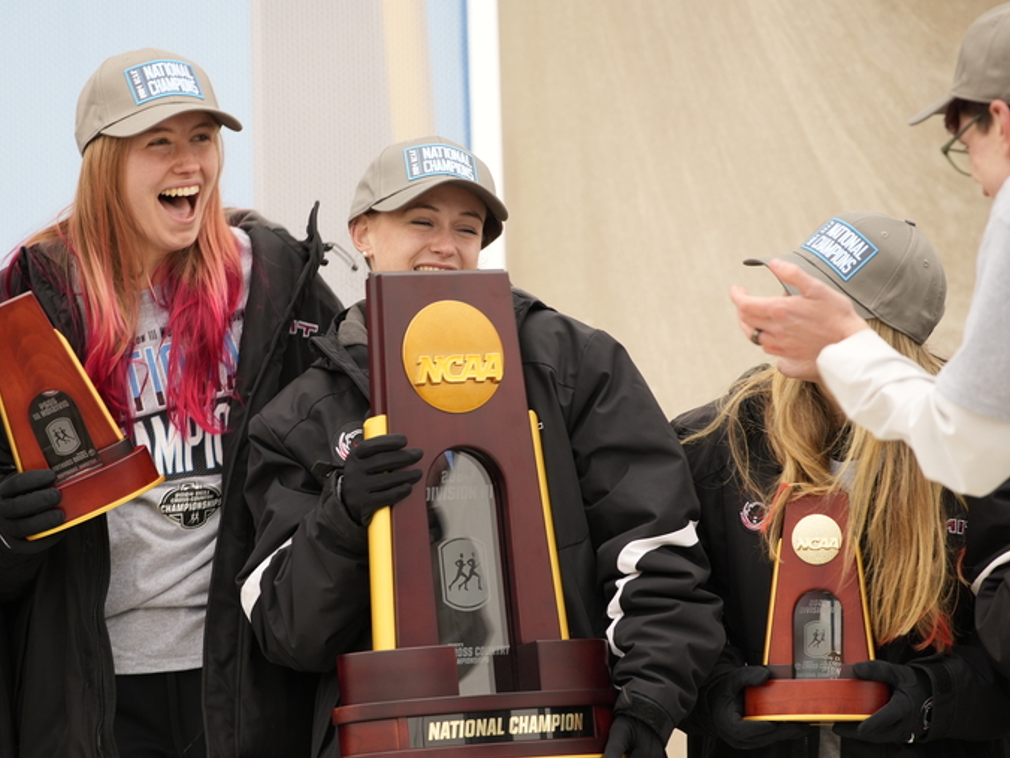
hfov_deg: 7.7
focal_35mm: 256
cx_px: 415
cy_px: 417
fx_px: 7469
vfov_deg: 5.8
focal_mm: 200
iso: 400
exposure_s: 1/250
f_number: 4
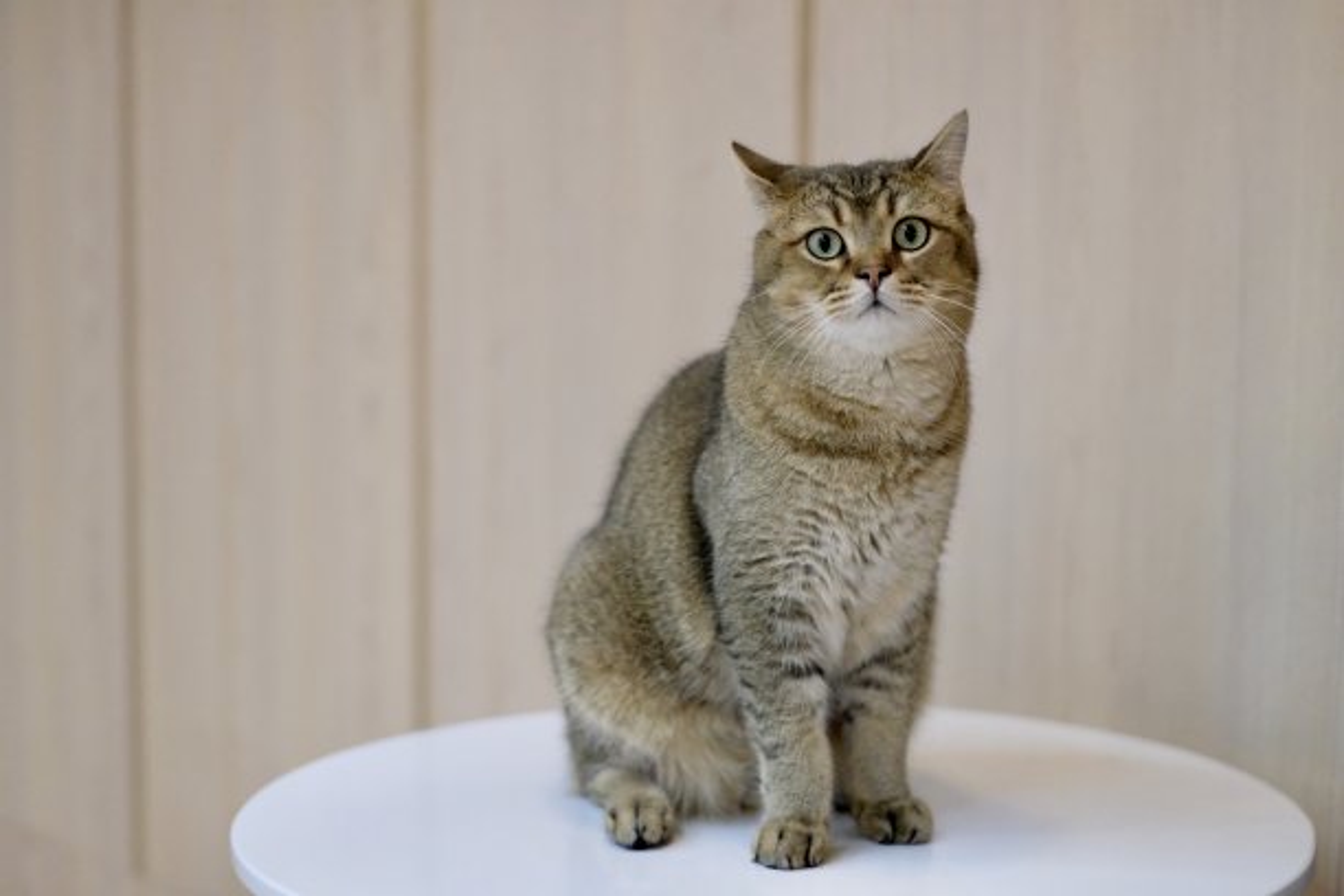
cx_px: 672
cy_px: 448
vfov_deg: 16.3
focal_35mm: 84
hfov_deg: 24.2
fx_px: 3136
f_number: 1.2
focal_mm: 56
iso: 5000
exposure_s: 1/1000
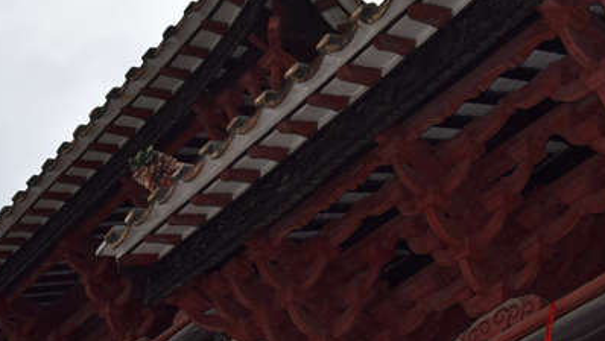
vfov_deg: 16.5
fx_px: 1171
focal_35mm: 73
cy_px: 201
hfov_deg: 28.8
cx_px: 385
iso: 100
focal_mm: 22
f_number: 8
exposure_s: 1/80
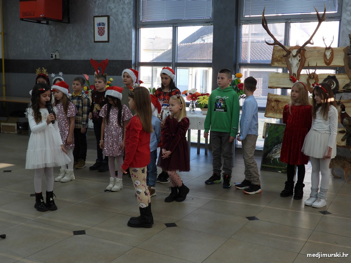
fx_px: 416
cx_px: 176
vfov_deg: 35.1
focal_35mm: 41
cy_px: 132
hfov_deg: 45.8
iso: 100
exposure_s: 1/60
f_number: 3.2
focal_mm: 7.4
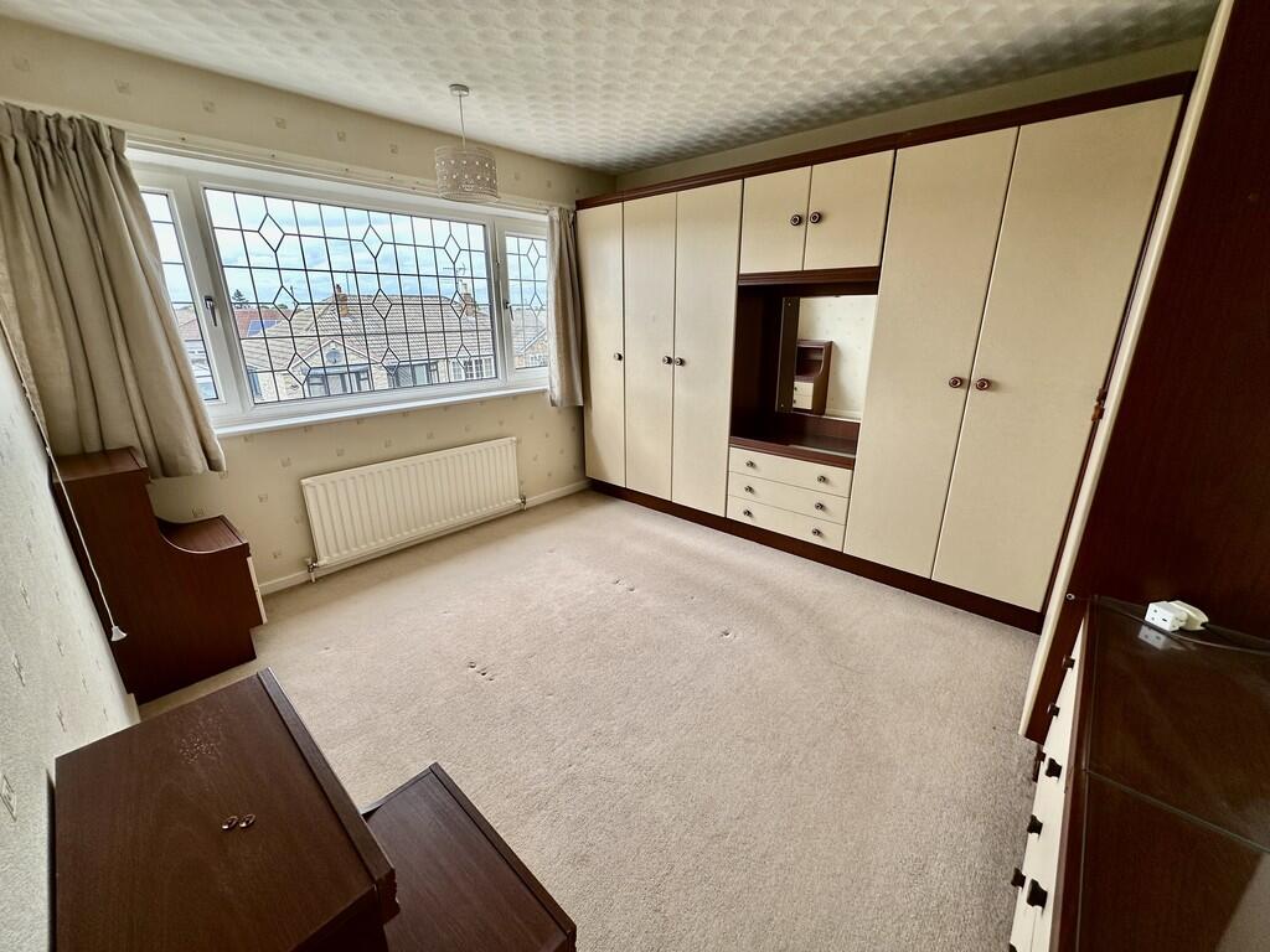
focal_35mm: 14
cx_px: 635
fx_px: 514
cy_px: 476
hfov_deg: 102.1
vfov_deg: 85.7
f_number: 2.2
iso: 40
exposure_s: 1/115
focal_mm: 2.22
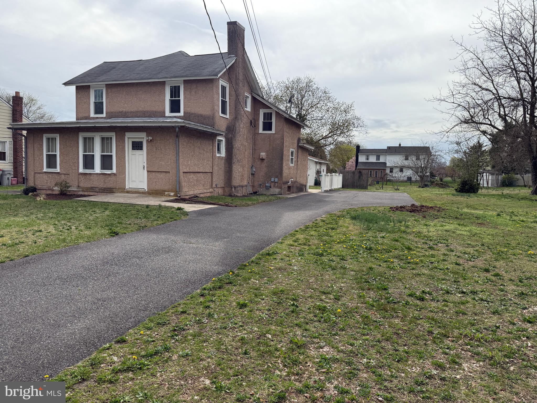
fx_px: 372
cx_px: 268
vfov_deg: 56.8
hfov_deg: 71.6
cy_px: 202
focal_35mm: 24
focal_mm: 6.76
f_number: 1.78
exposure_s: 1/3279
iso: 80
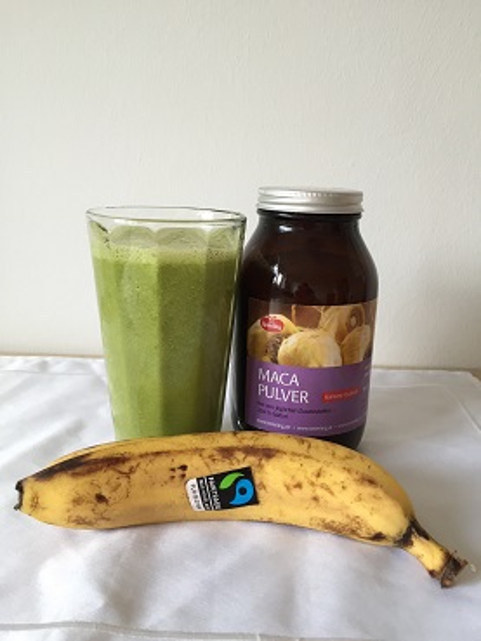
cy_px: 320
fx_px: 537
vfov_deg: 61.6
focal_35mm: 29
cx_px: 240
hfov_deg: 48.3
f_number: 2.2
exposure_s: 1/30
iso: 40
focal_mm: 4.15
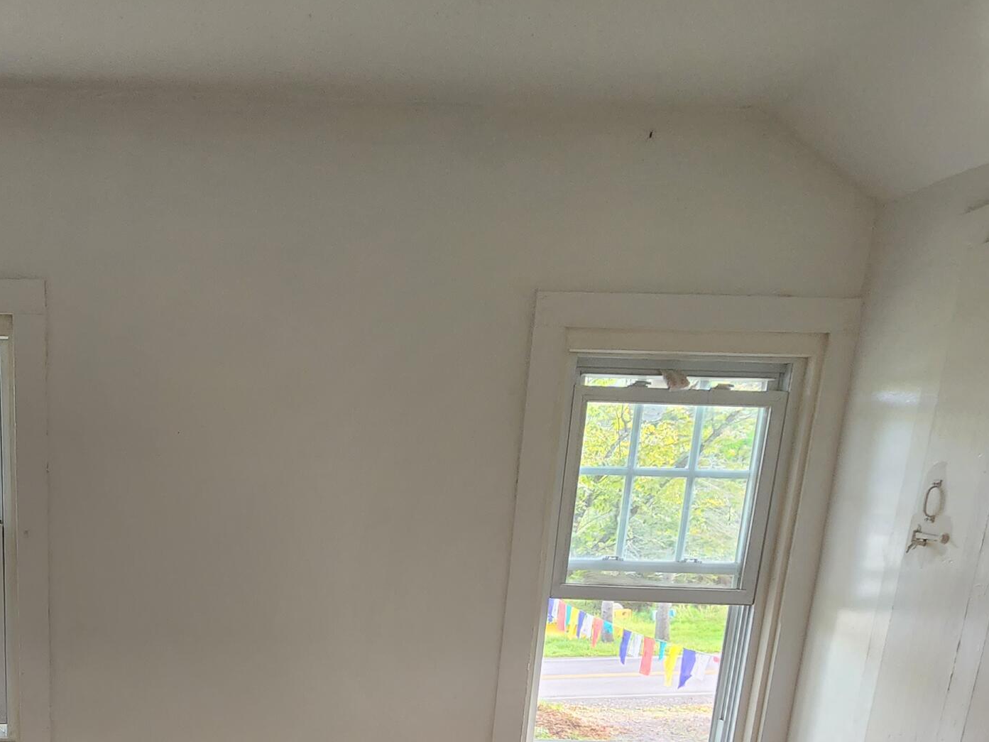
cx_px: 198
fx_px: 800
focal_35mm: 28
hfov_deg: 58.6
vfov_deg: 43.1
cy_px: 735
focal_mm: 2.2
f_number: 2.2
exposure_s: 1/60
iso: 200
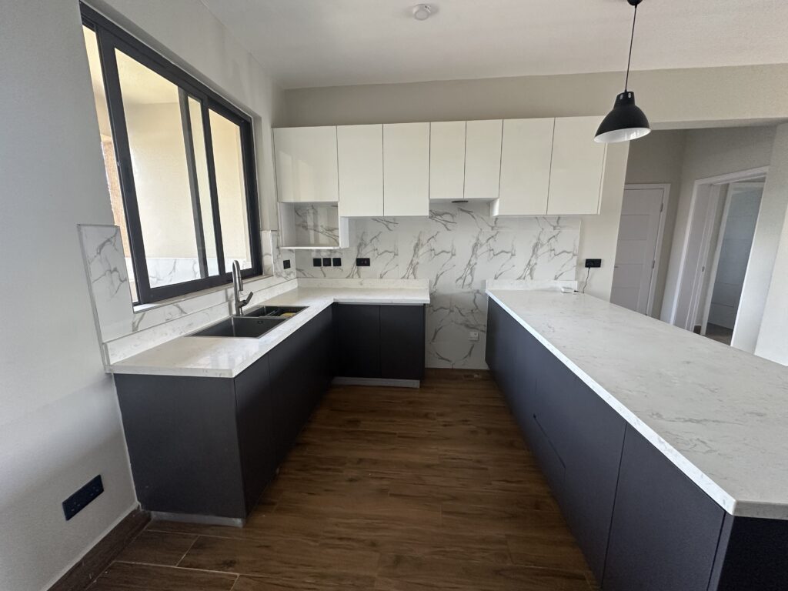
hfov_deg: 102.1
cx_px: 394
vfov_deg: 85.7
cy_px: 296
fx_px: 319
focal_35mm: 14
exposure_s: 1/99
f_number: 2.2
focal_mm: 2.22
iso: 200
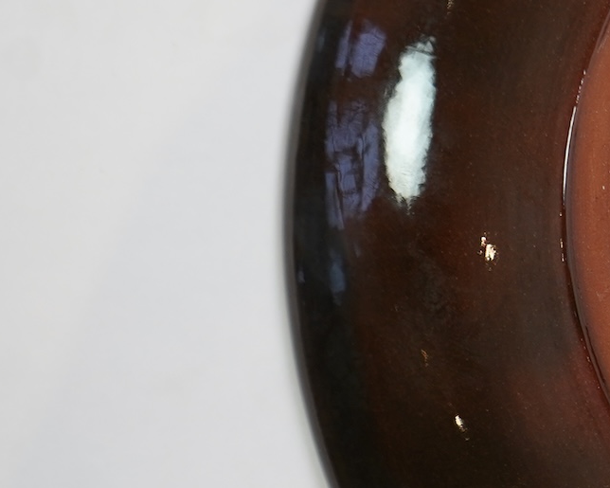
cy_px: 313
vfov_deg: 10.4
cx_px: 983
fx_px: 2672
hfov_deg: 12.3
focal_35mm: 148
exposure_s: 1/60
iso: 500
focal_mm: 37
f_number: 5
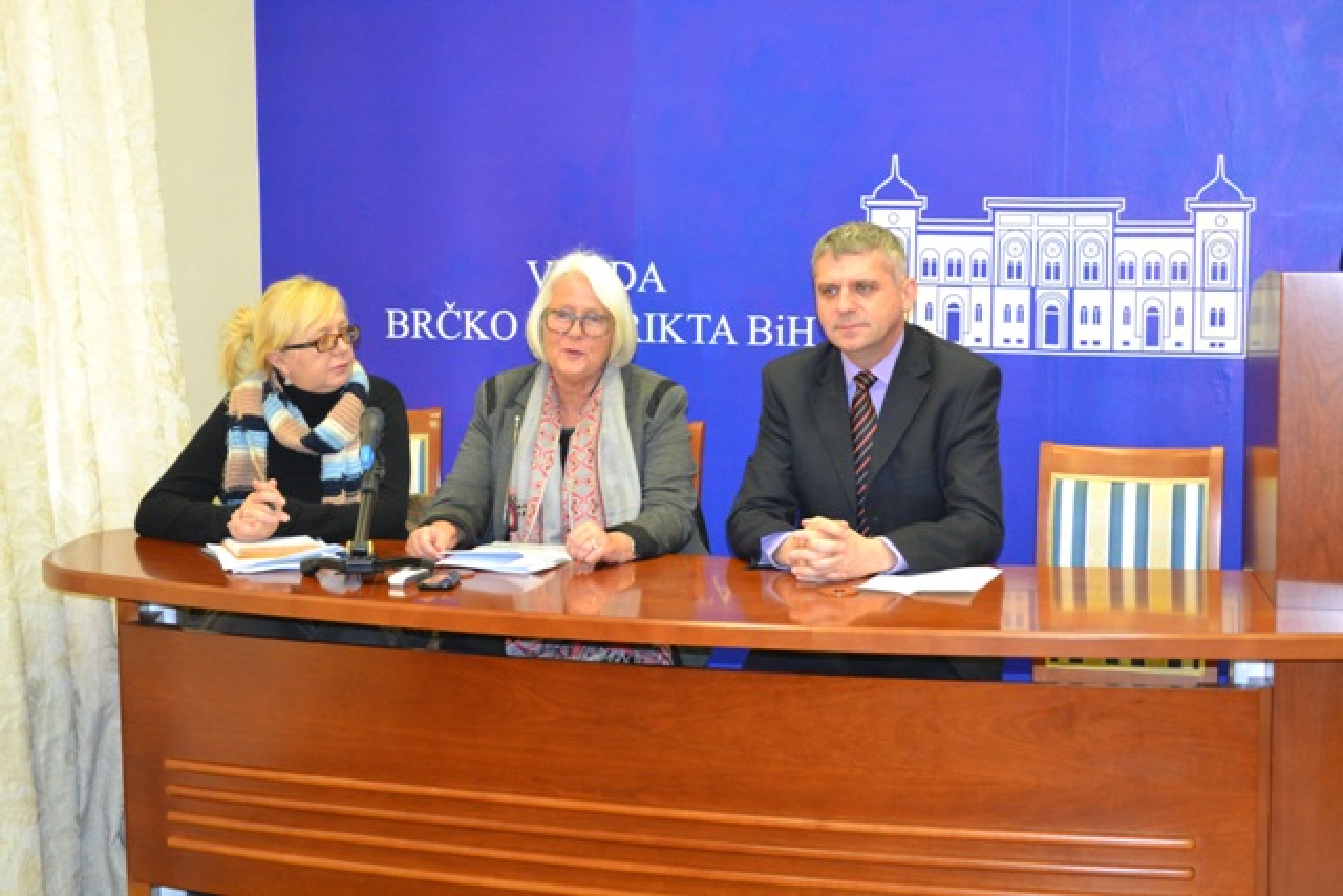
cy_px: 448
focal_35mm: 63
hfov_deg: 31.9
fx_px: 2351
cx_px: 672
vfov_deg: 21.6
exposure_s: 1/60
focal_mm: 42
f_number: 5.3
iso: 2000
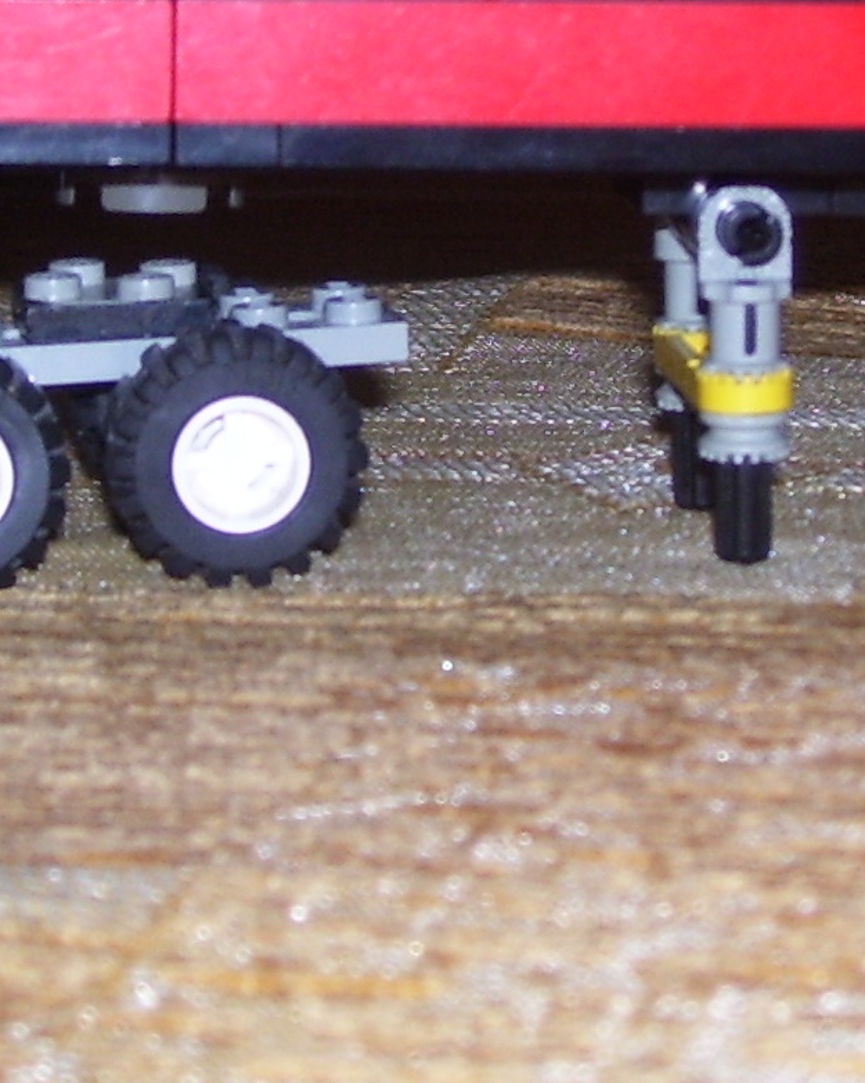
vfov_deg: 13.0
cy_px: 213
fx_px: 4739
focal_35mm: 148
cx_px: 368
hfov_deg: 10.4
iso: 80
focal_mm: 7.6
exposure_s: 1/60
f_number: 3
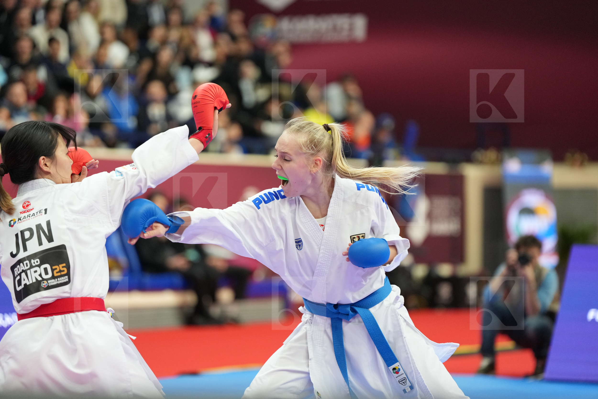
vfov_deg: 8.3
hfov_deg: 12.5
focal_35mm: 165
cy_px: 200
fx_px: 2740
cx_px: 299
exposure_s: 1/1000
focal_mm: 165
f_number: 2.8
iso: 3200
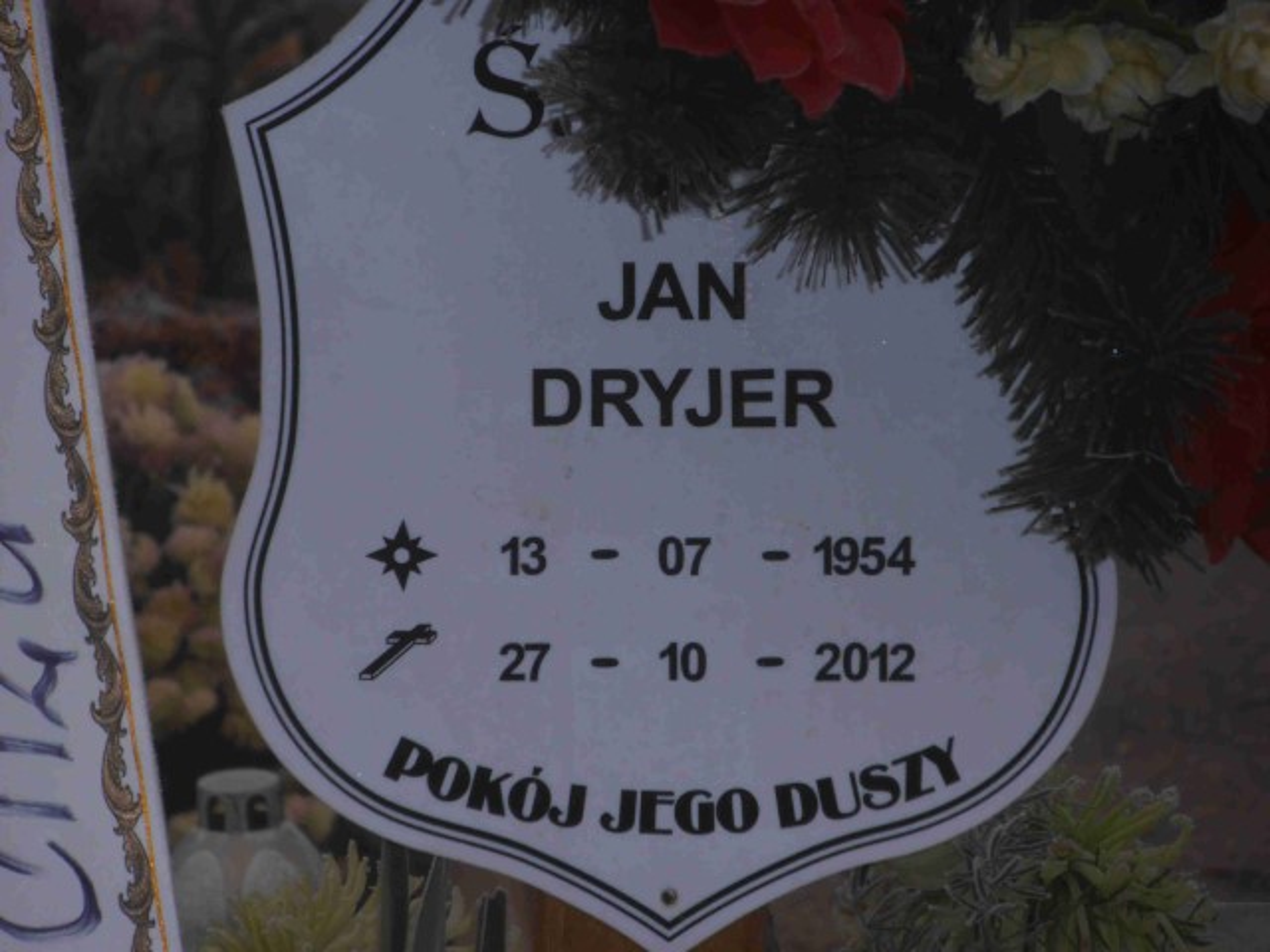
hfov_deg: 8.2
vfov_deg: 6.2
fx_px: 8805
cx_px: 635
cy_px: 476
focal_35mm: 240
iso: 80
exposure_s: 1/200
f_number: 5.7
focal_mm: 42.54
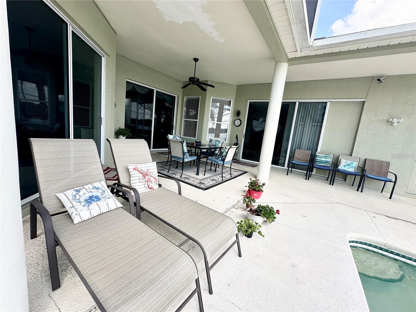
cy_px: 156
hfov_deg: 102.1
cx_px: 208
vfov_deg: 85.7
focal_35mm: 14
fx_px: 168
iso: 40
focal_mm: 2.22
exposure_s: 1/240
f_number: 2.2
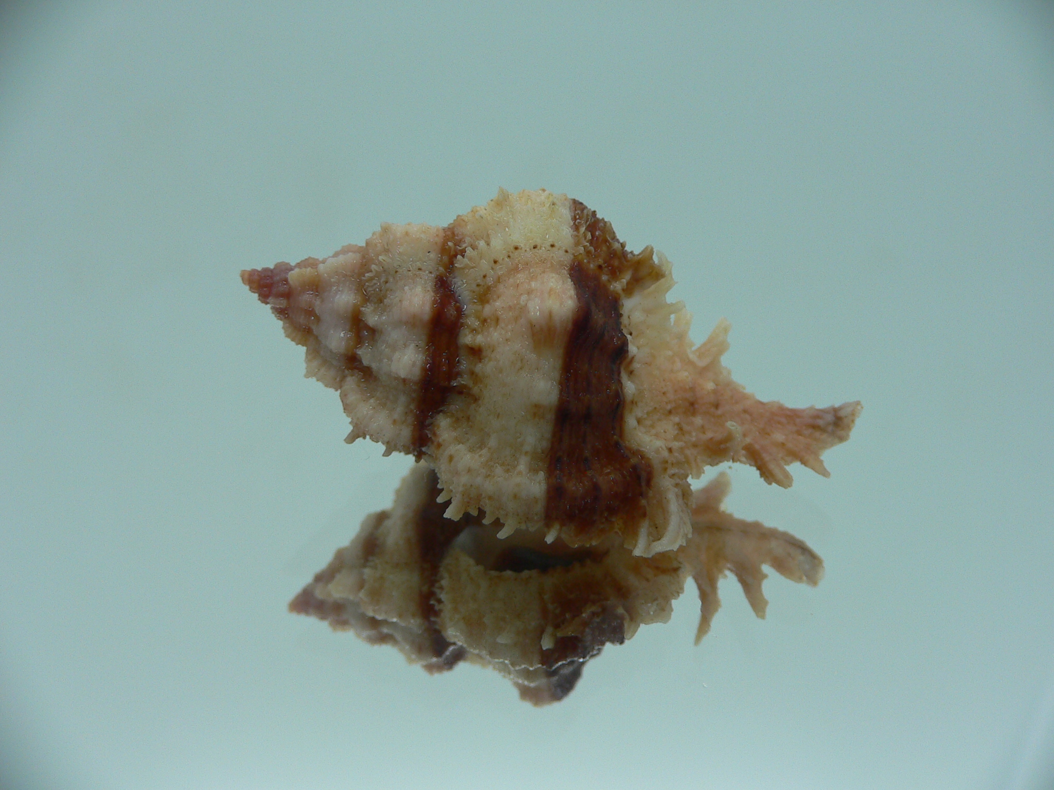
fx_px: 1066
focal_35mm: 35
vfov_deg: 40.7
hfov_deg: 52.6
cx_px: 527
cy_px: 395
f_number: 2.8
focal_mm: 4.6
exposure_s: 1/60
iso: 80
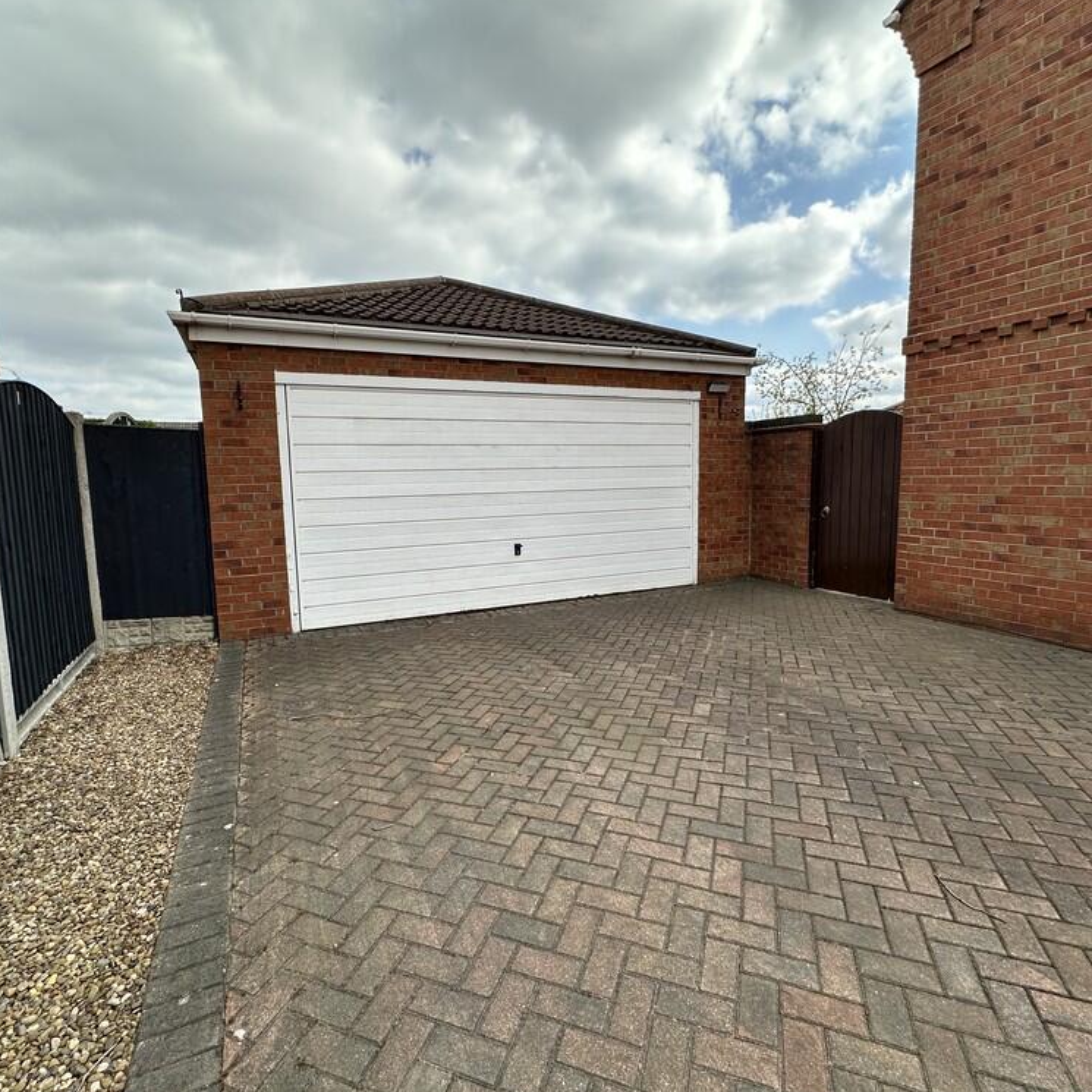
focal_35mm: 17
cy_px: 545
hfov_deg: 83.9
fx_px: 607
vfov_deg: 84.0
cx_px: 531
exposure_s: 1/963
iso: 40
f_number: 2.2
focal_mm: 2.22
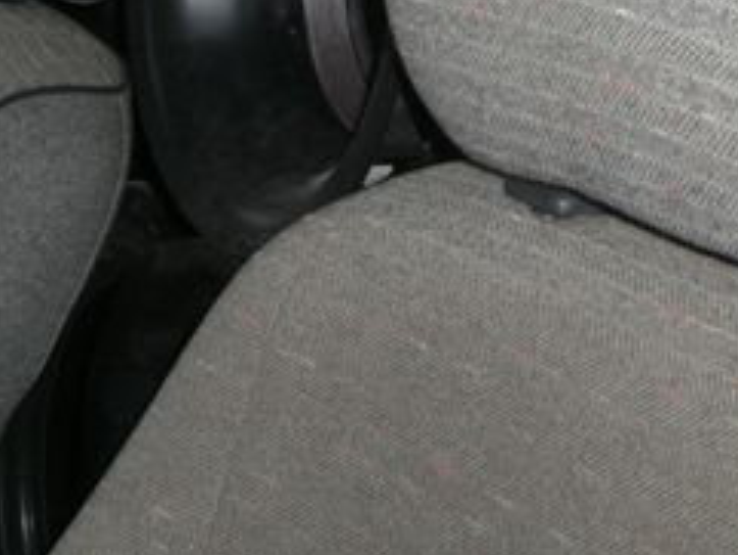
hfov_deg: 19.4
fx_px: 2154
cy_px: -113
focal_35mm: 101
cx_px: 291
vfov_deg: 14.2
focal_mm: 6.2
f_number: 2.7
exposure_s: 1/60
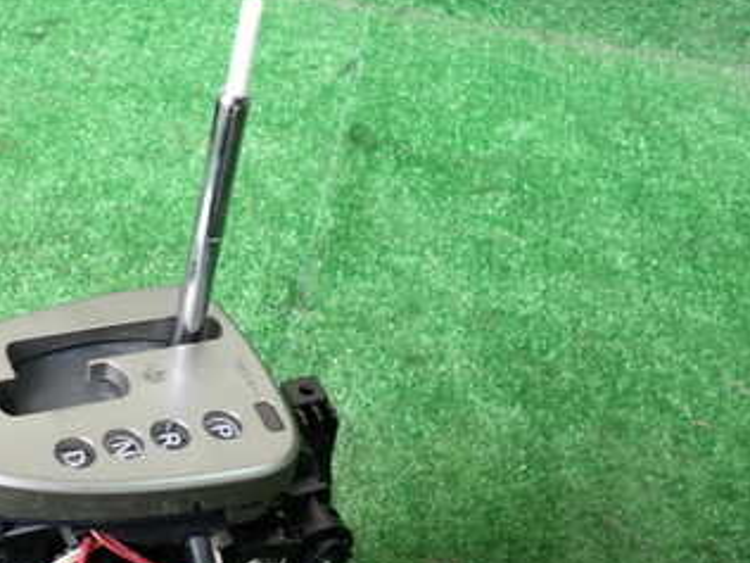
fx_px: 1235
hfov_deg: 33.0
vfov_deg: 25.2
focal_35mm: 57
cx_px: 176
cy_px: 447
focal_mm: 5.4
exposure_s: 1/30
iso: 200
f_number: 2.3
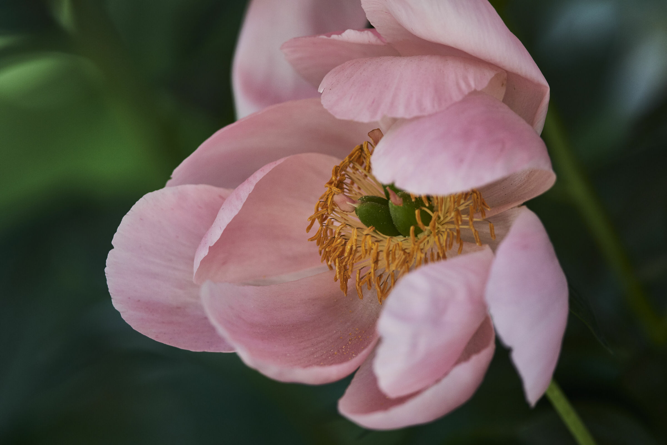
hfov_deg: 4.6
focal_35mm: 450
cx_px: 334
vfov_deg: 3.1
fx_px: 8337
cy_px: 222
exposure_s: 1/640
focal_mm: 300
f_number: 4
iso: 320
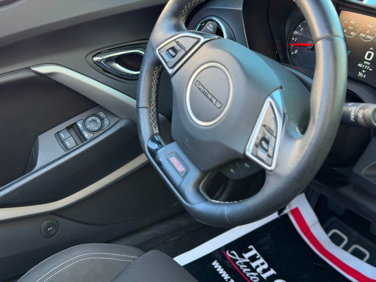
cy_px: 141
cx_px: 188
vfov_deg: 30.3
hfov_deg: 39.7
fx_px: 521
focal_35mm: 48
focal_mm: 6.76
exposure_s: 1/191
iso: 160
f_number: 1.78
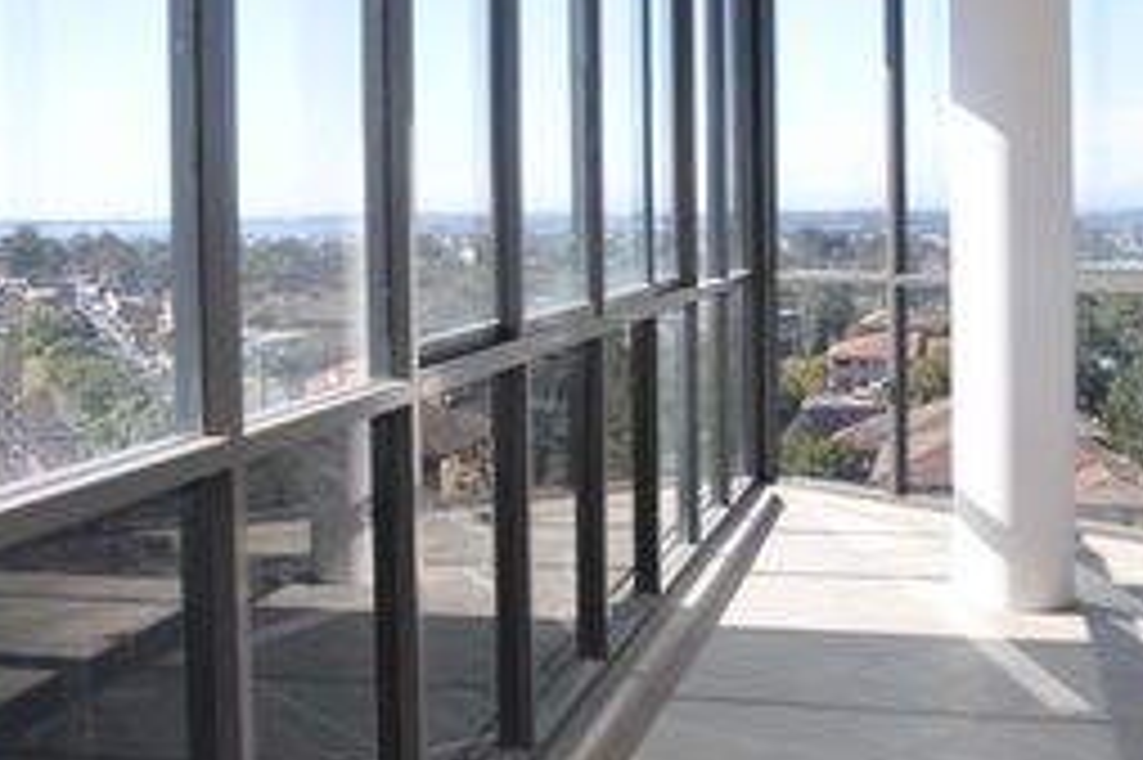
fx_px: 1586
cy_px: 218
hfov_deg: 39.6
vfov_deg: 26.7
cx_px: 585
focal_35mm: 50
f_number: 6.3
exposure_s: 1/1600
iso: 400
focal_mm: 18
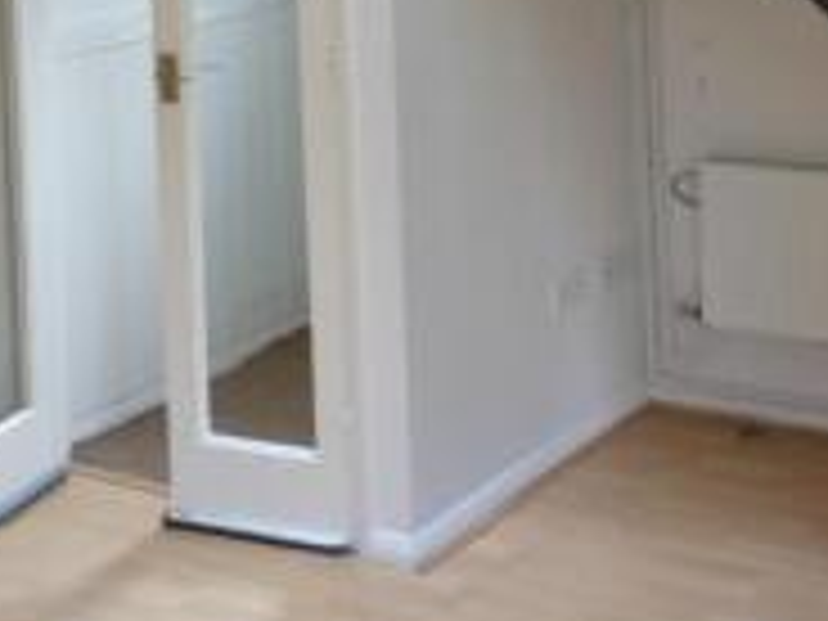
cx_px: 412
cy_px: -344
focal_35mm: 76
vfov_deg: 17.2
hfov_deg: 25.7
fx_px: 1818
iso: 100
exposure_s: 1/20
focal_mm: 4.3
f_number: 3.3
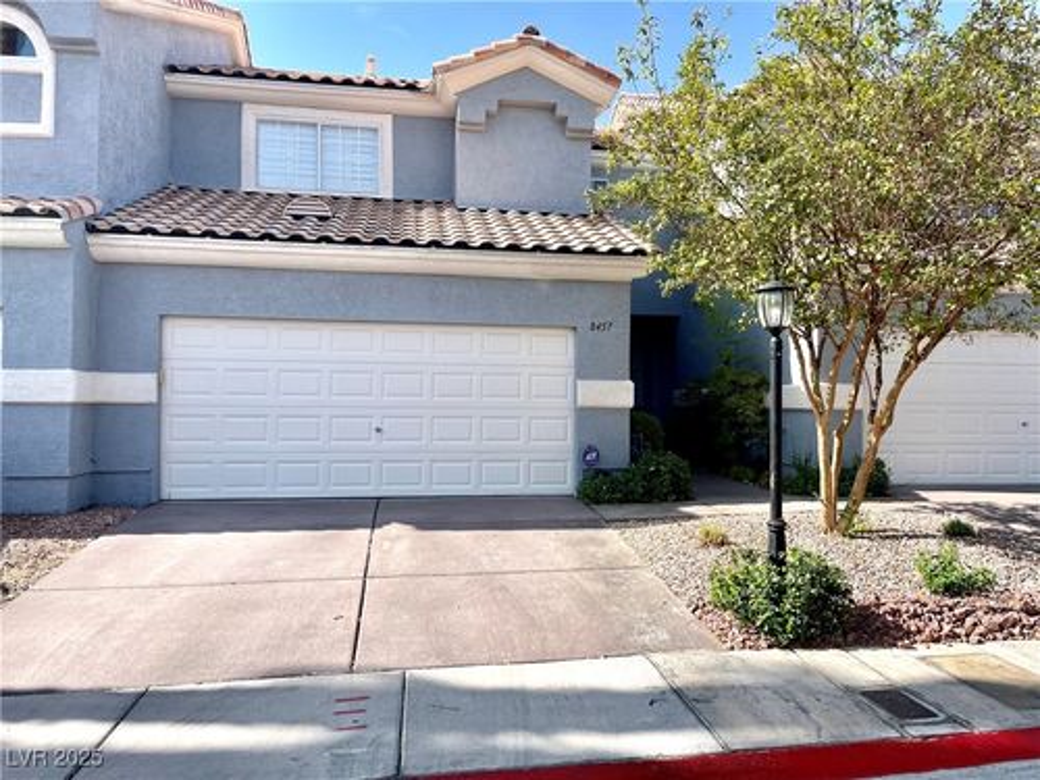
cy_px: 390
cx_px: 520
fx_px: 781
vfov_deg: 53.1
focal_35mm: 26
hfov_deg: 67.3
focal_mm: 4.2
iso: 32
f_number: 1.6
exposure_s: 1/1887
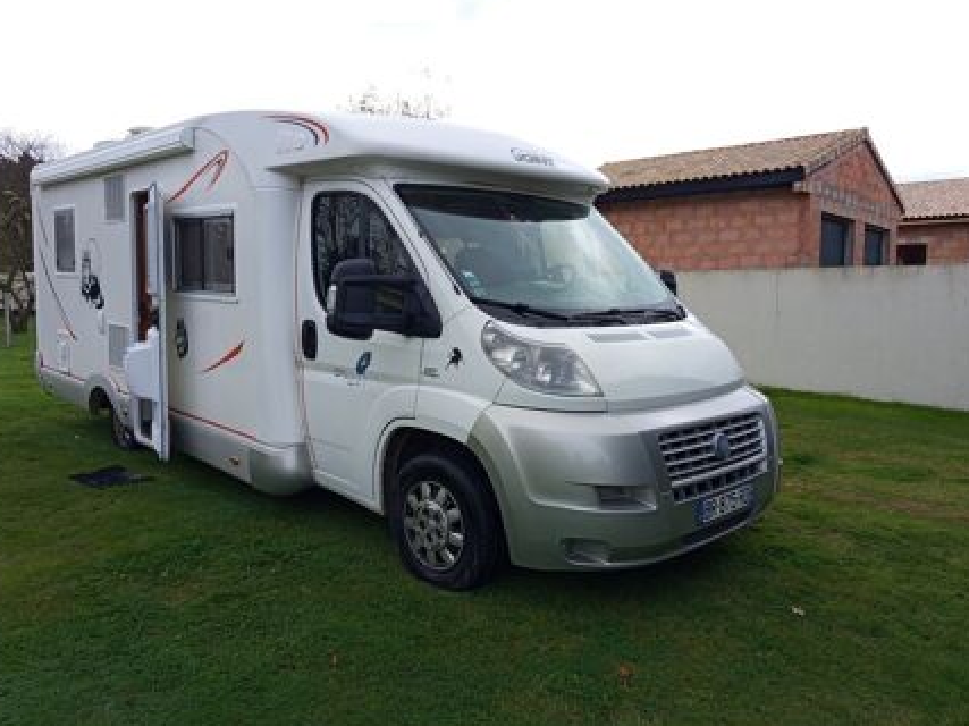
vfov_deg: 51.3
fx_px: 756
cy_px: 356
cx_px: 474
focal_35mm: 27
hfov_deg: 65.3
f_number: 1.7
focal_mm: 5.24
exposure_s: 1/298
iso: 50
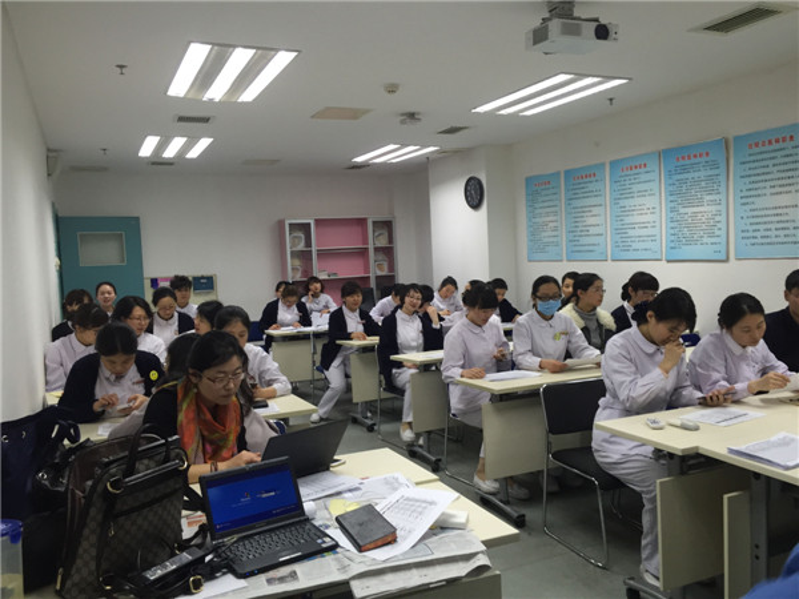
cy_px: 300
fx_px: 669
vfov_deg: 48.2
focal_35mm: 29
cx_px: 400
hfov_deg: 61.7
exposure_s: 1/30
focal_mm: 4.15
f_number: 2.2
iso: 64
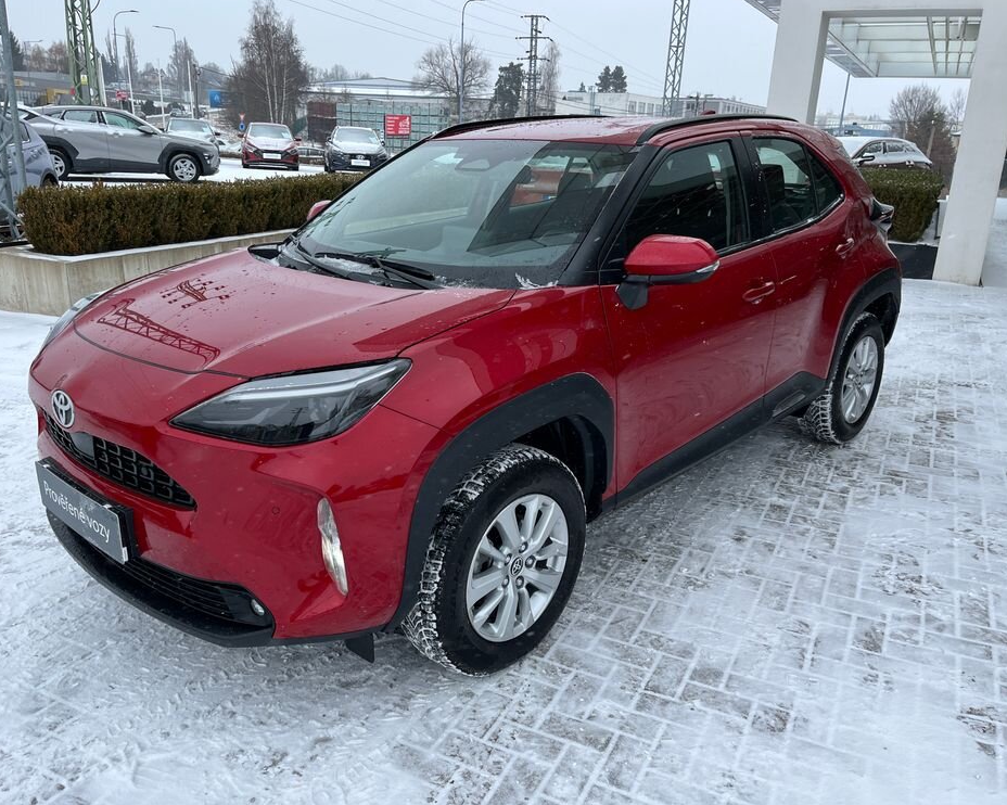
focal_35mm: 28
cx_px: 481
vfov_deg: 51.5
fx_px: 834
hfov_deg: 62.2
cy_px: 407
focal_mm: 5.1
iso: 50
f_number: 1.6
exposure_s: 1/737
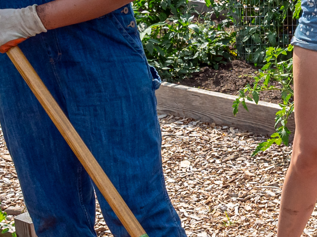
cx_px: 349
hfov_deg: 17.0
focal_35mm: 112
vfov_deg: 13.2
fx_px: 1026
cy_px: 136
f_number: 5.6
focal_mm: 12
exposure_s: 1/800
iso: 200
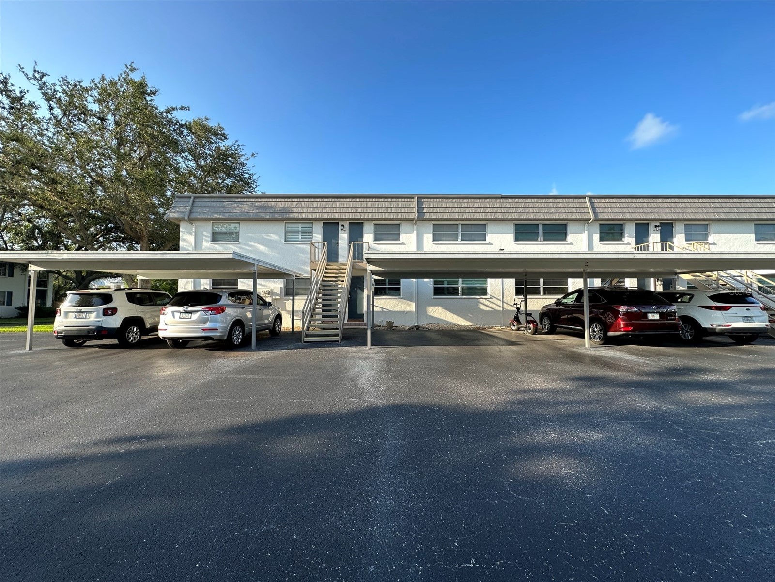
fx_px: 313
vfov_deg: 85.7
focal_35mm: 14
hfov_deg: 102.1
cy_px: 291
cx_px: 388
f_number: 2.2
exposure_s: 1/293
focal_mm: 2.22
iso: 40
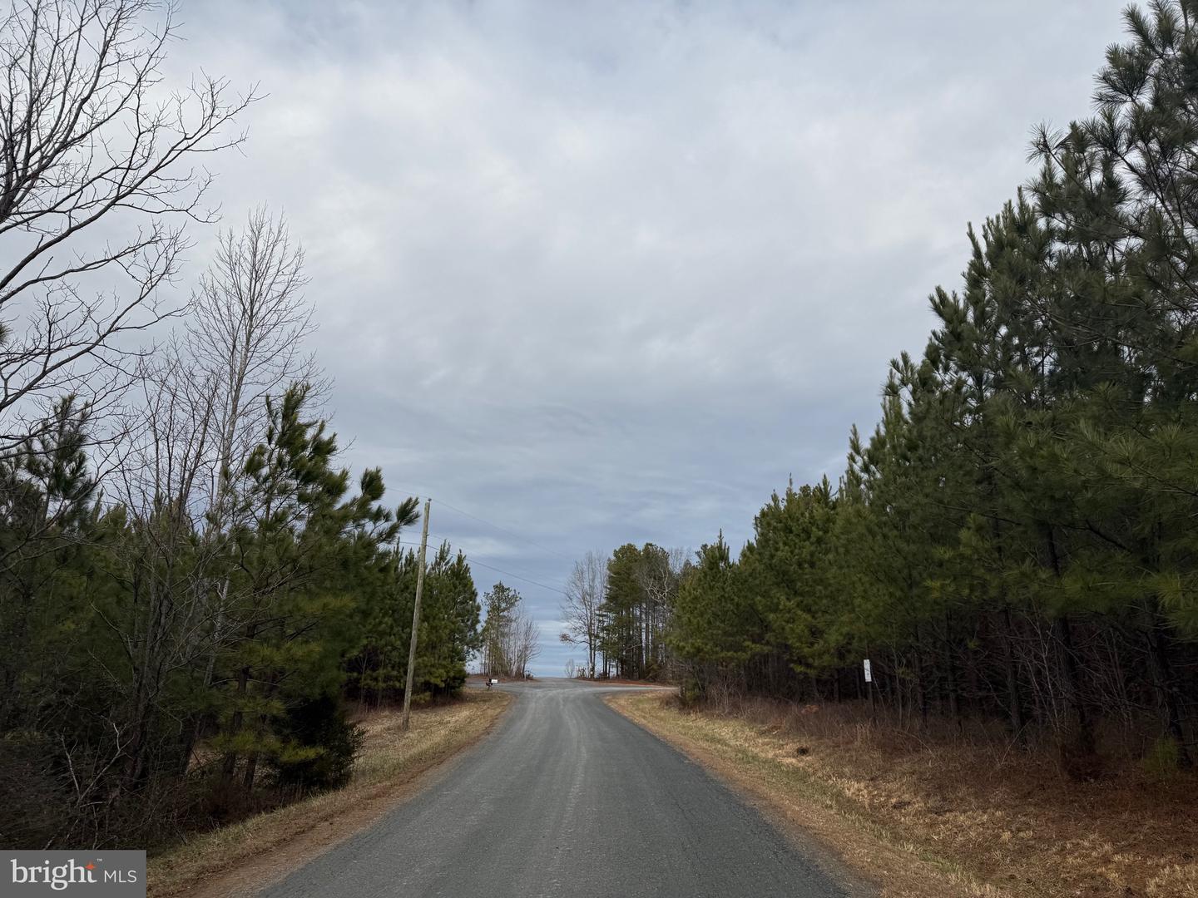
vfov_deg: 56.8
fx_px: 831
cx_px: 599
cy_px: 449
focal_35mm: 24
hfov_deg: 71.6
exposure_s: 1/6173
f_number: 1.78
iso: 80
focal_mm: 6.76
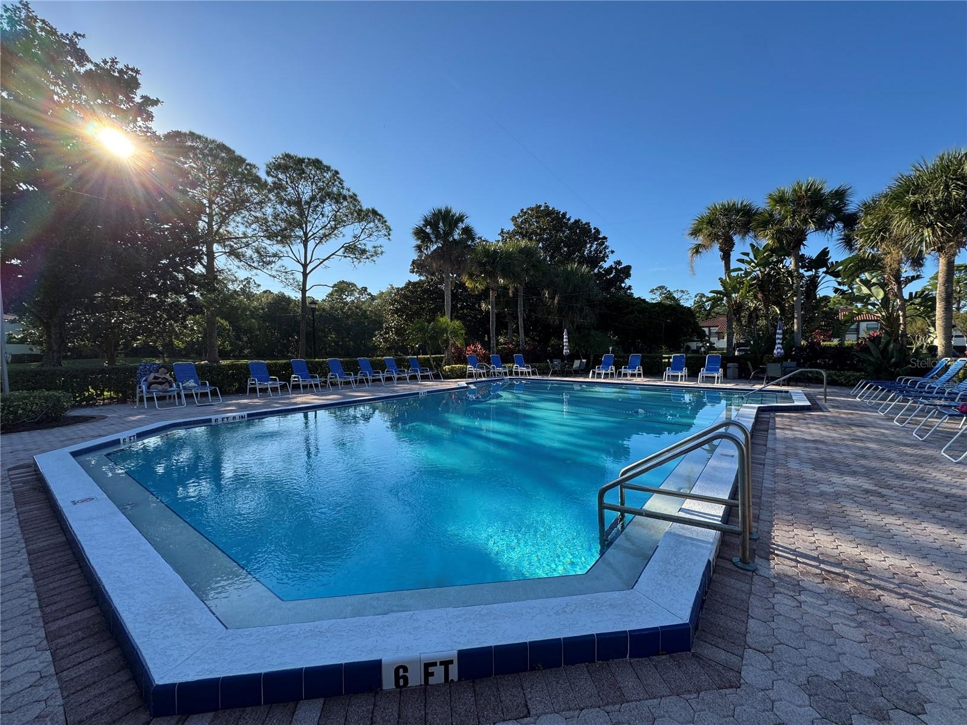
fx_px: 391
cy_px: 362
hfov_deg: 102.1
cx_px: 484
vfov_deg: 85.7
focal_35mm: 14
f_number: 2.2
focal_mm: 2.22
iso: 40
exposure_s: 1/787
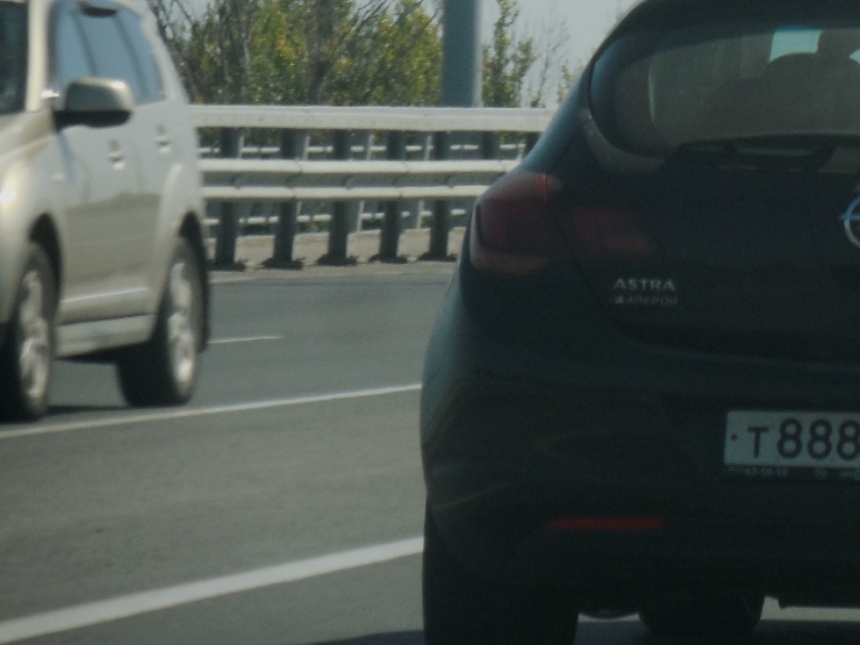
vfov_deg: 3.1
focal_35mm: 482
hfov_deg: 4.1
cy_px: 51
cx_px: 891
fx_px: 11975
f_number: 5.8
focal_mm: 39.8
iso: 125
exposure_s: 1/400
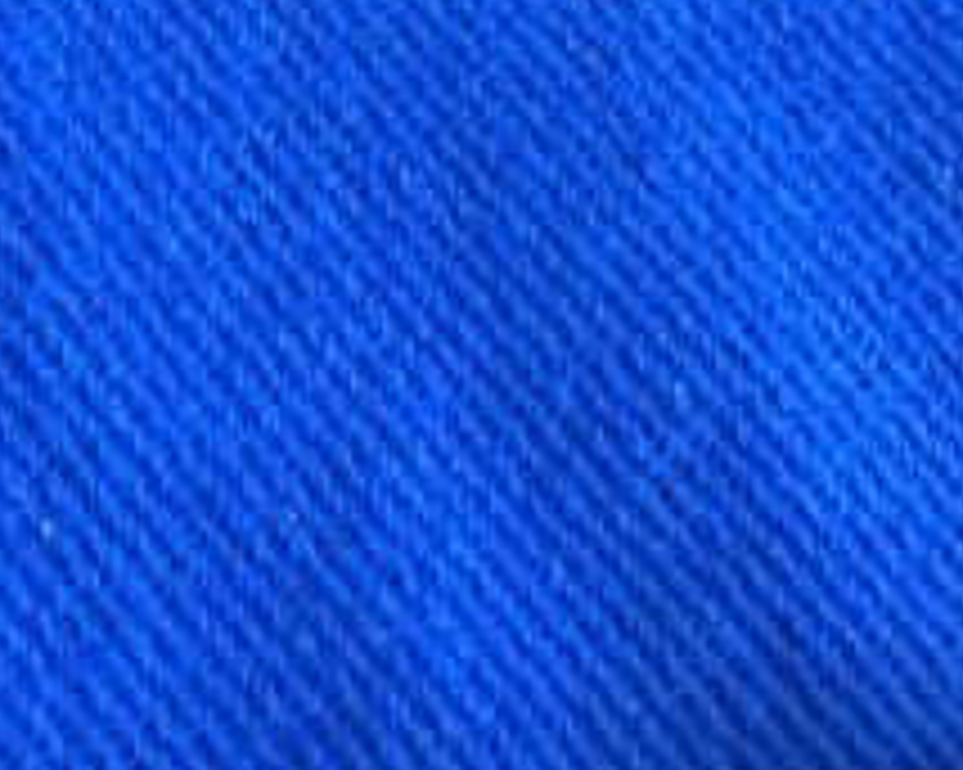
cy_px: -633
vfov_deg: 11.6
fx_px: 3504
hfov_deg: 15.5
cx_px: 144
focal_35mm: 123
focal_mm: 4.12
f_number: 2.2
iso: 250
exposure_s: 1/30
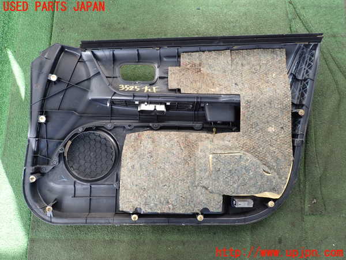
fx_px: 250
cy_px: 130
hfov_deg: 69.4
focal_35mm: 25
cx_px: 173
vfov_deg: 54.9
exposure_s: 1/100
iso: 100
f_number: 2.8
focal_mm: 4.5
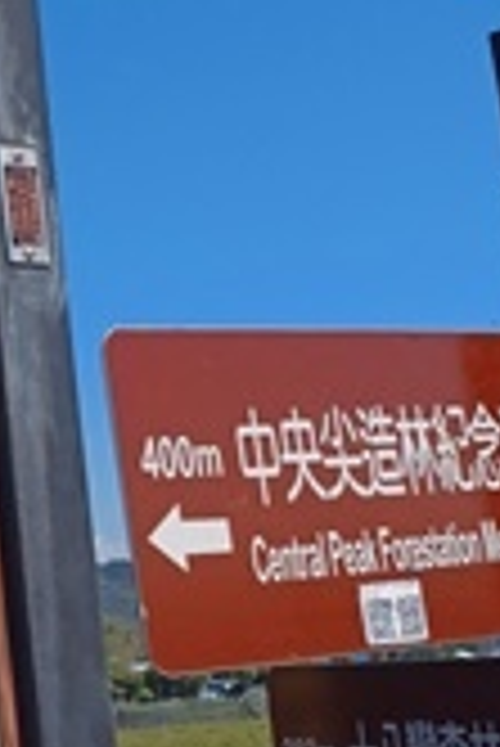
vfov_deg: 21.7
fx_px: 1954
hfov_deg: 12.8
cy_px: 328
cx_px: -477
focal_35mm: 94
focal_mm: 4.6
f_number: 1.8
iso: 32
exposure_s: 1/683
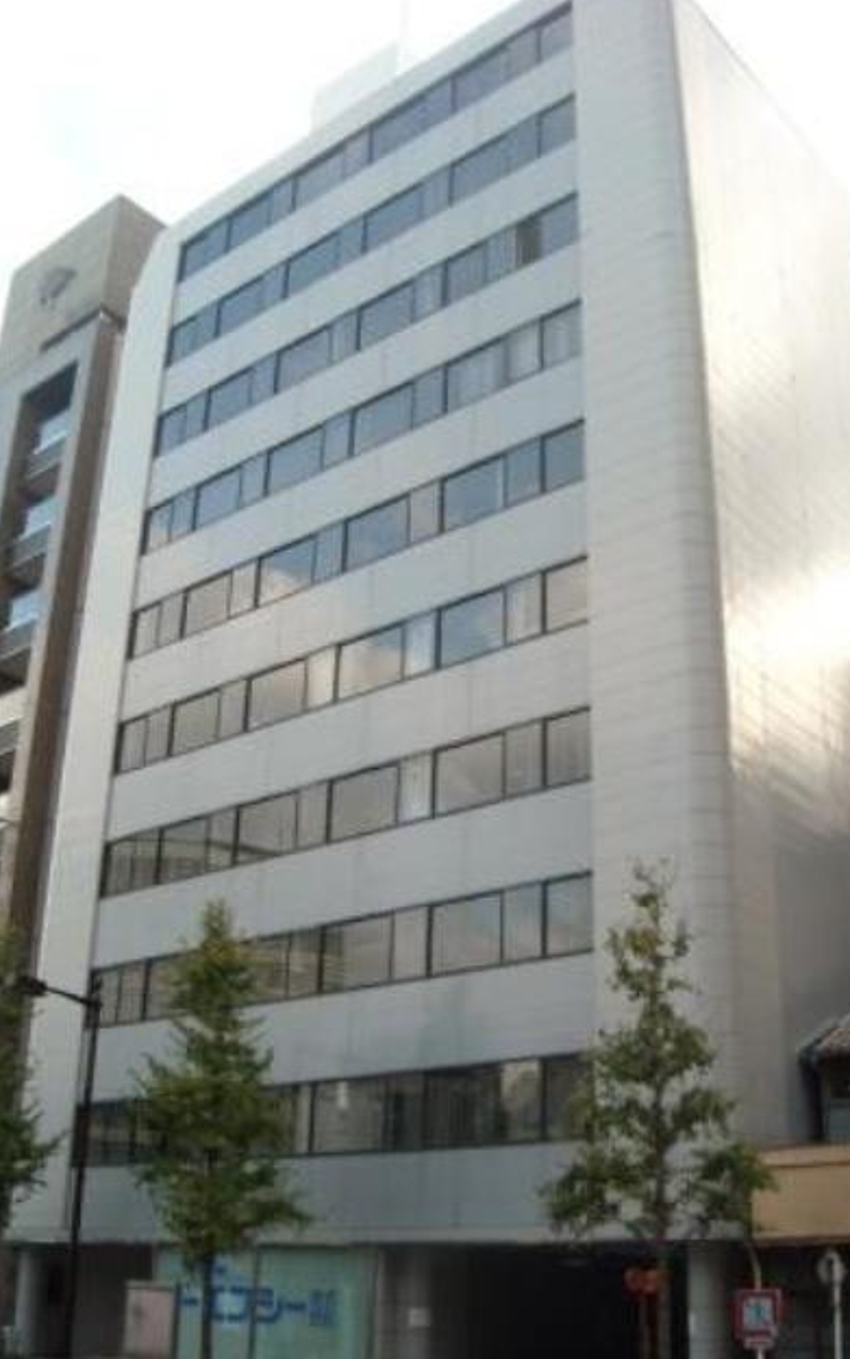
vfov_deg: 51.5
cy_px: 681
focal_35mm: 38
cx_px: 448
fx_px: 1407
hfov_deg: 33.6
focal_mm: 5.7
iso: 64
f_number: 2.8
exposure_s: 1/114
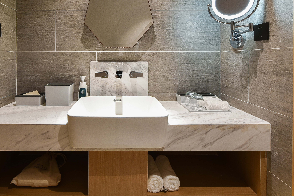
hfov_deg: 80.2
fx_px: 172
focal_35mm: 21
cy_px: 60
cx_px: 117
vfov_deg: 57.7
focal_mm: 14
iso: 320
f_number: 10
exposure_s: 1/5
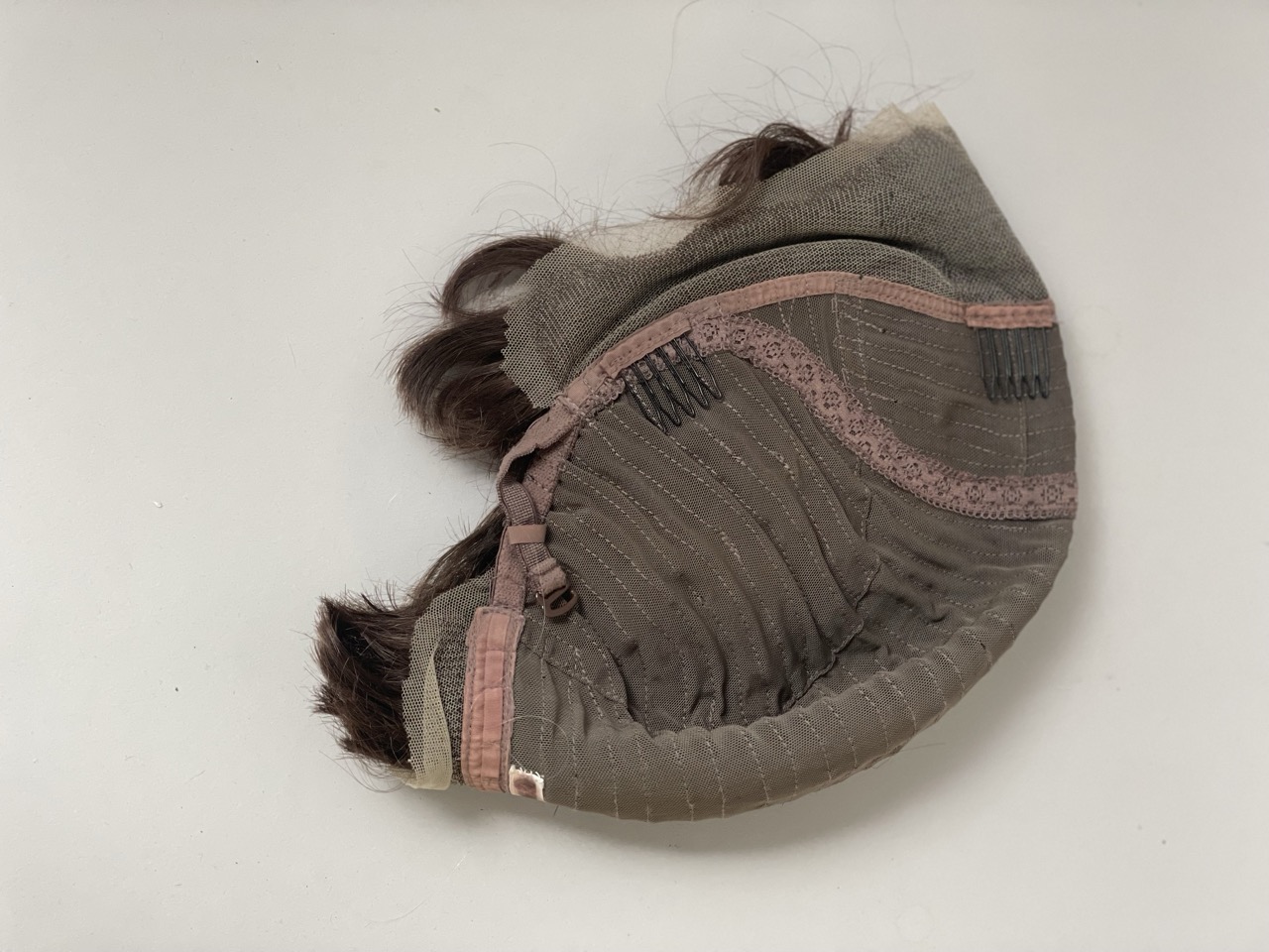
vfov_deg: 28.0
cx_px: 634
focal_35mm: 52
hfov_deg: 36.8
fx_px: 1906
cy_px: 476
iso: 200
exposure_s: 1/122
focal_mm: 6
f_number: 2
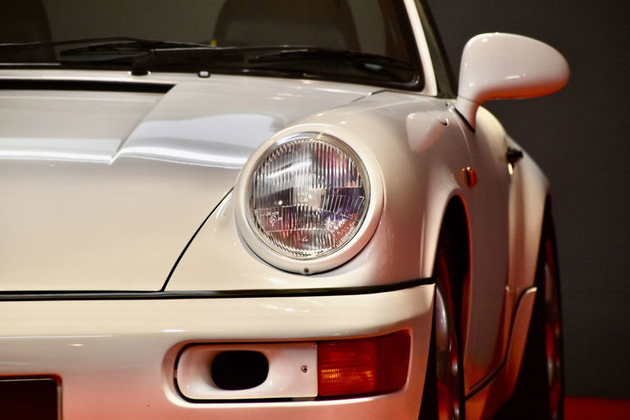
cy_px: 210
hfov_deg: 6.9
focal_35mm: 300
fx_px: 5250
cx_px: 315
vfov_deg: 4.6
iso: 1800
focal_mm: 200
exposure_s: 1/125
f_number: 6.3
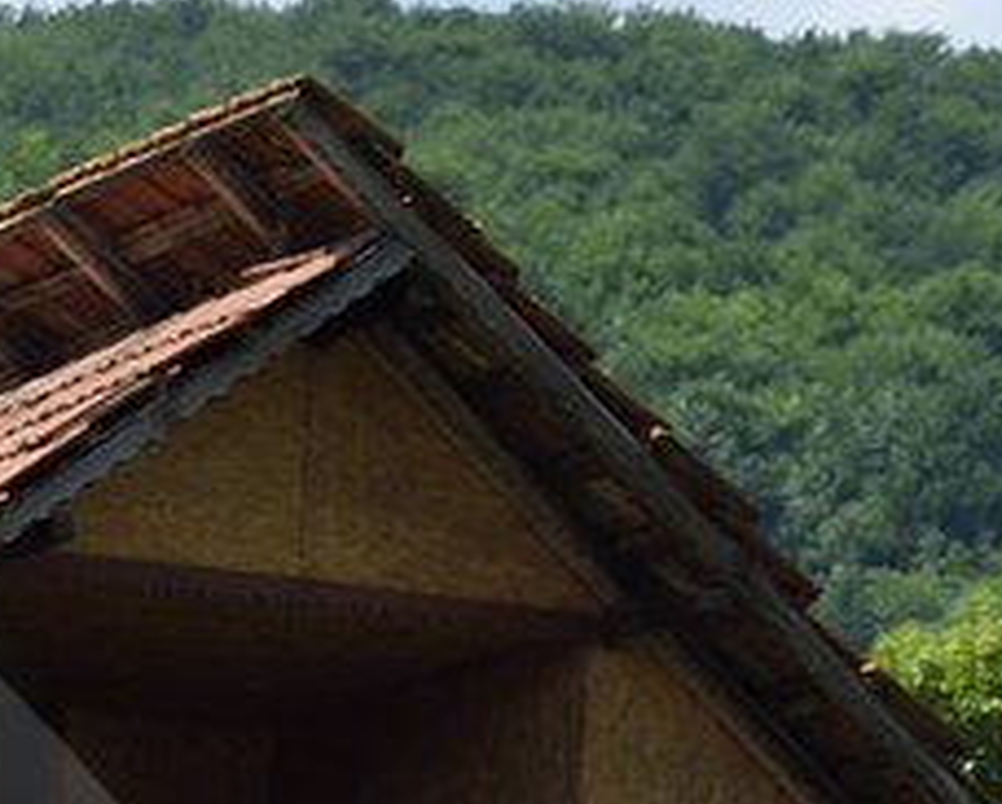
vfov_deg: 5.9
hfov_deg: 7.3
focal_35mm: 250
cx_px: -1266
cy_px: 1990
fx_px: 7423
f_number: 8
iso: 200
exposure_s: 1/500
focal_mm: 38
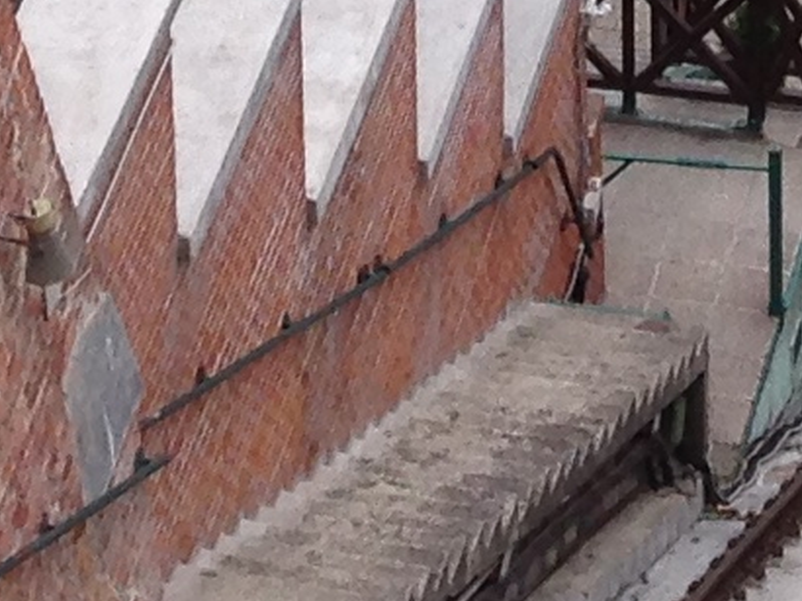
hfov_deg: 7.5
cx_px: 804
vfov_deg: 5.1
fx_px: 6090
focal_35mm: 263
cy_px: -1619
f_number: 2.4
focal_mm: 4.12
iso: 50
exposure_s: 1/303
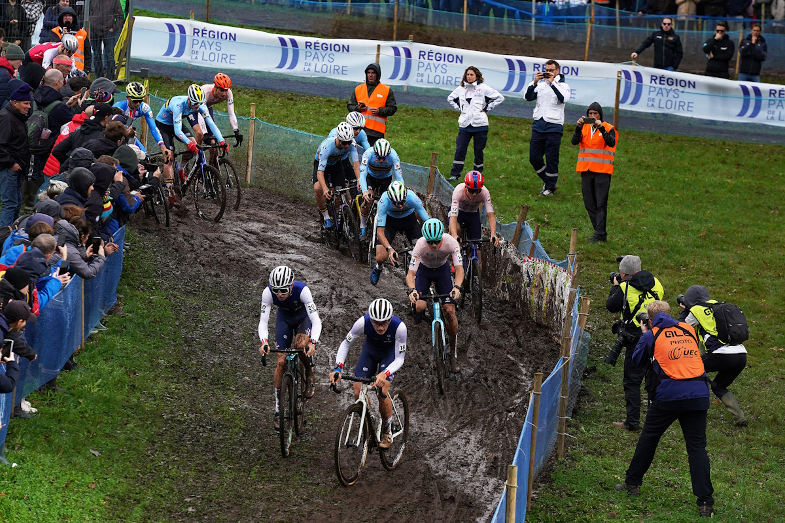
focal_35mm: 200
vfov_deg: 6.9
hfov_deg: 10.3
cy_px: 262
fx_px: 4361
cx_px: 392
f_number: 5.6
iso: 800
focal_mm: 200
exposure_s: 1/2500
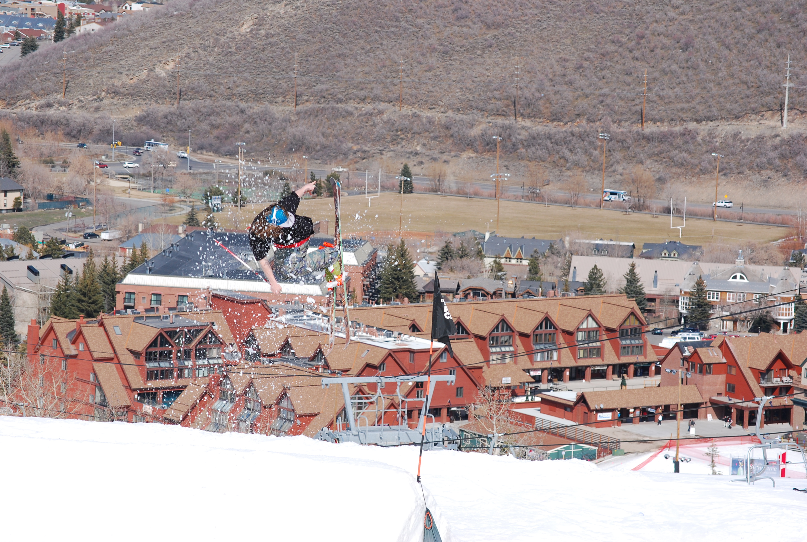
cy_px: 271
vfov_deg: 7.7
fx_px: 4043
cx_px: 404
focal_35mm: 180
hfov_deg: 11.4
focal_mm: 120
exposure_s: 1/640
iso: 200
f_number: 8
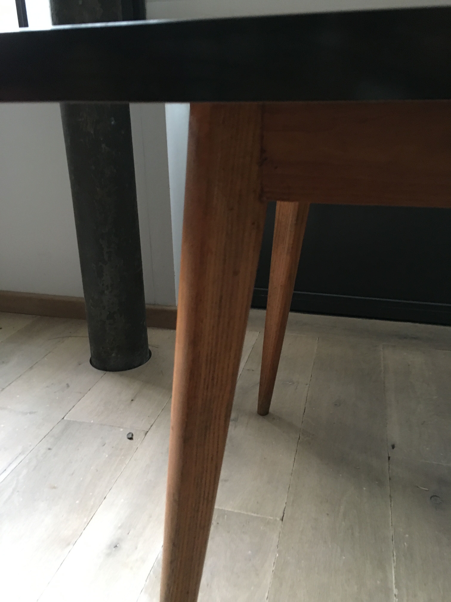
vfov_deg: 61.7
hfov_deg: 48.2
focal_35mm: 29
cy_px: 301
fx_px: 504
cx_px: 226
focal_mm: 4.15
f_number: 2.2
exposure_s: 1/17
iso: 400
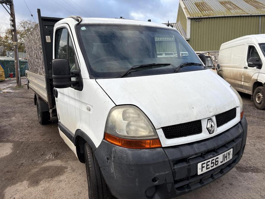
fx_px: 199
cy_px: 100
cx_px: 132
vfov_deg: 53.1
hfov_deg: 67.3
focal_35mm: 26
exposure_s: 1/673
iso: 50
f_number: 1.6
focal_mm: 5.96
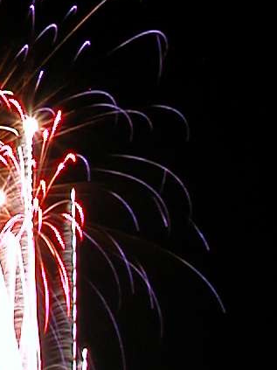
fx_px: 1132
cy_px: 366
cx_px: -119
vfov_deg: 18.1
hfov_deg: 13.3
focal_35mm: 106
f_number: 8
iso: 100
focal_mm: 8.9
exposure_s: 4
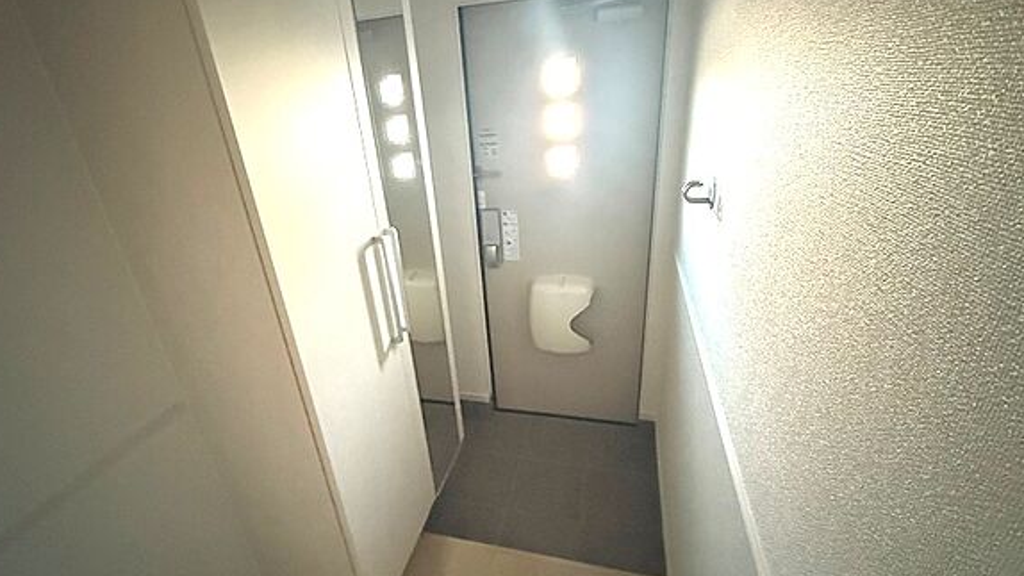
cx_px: 489
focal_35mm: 17
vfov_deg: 63.9
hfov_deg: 95.9
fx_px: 462
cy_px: 291
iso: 1250
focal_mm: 2.22
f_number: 2.2
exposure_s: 1/43
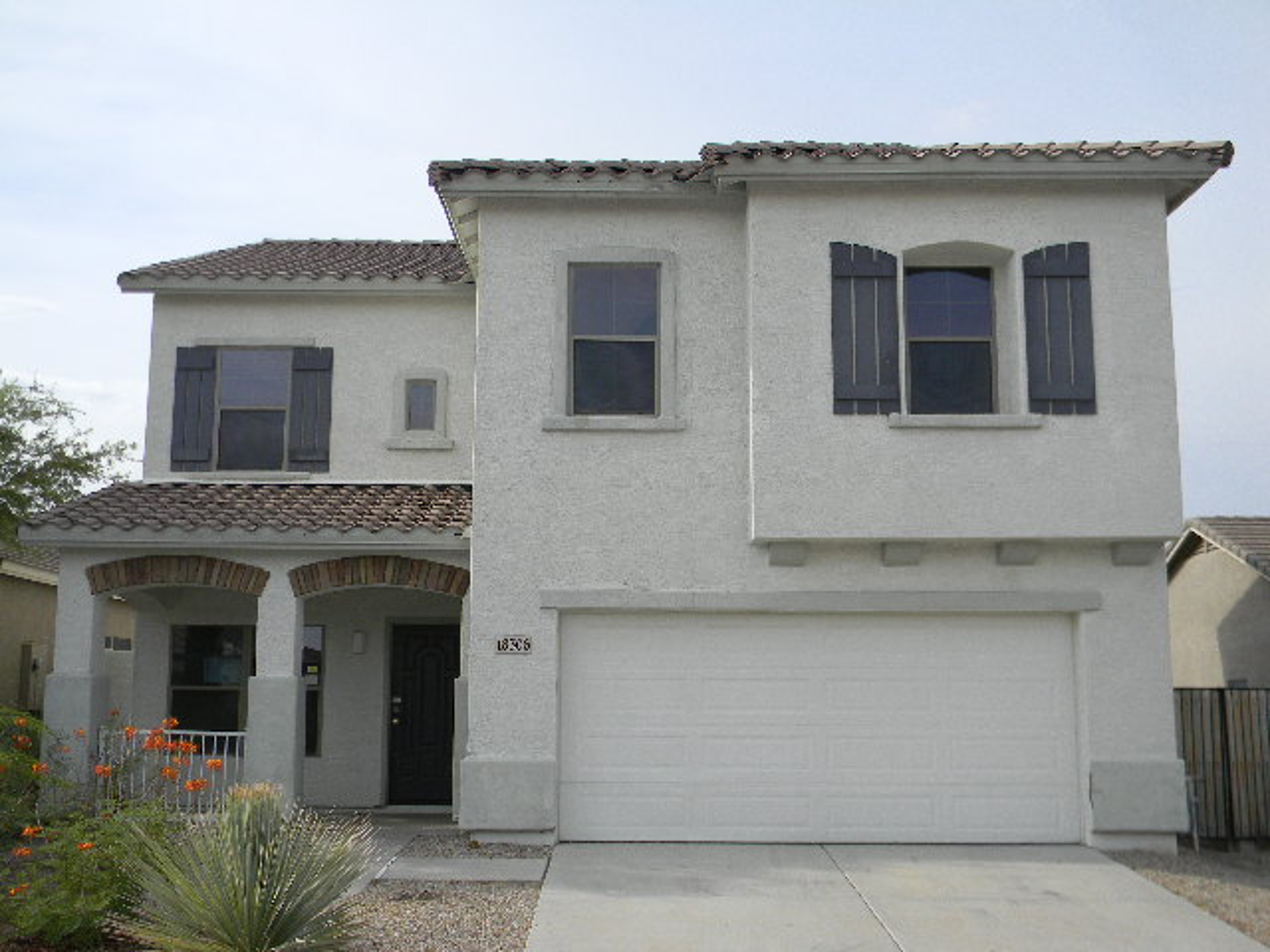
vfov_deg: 39.7
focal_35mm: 36
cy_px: 476
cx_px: 635
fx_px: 1321
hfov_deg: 51.4
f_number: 3.7
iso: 112
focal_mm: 6.4
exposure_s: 1/932
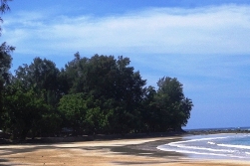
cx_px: 249
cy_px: 143
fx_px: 743
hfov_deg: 18.6
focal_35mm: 107
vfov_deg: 12.7
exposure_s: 1/800
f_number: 9
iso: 100
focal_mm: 28.13
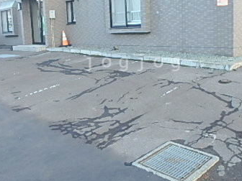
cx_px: 135
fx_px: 280
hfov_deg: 46.7
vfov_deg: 35.7
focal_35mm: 40
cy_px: 62
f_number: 3.5
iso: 125
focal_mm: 3.7
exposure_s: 1/100
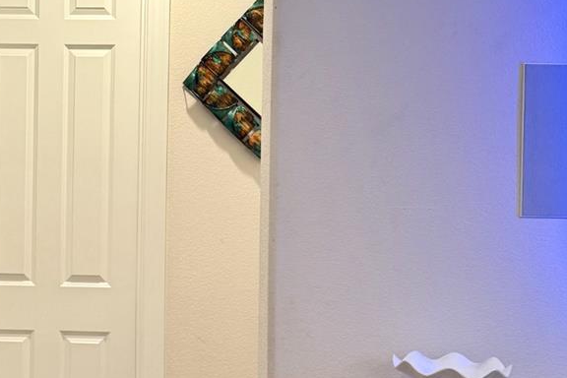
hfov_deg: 29.9
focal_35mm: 65
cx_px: 82
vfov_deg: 20.9
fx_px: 1024
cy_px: 206
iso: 160
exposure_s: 1/60
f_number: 1.78
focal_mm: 6.76
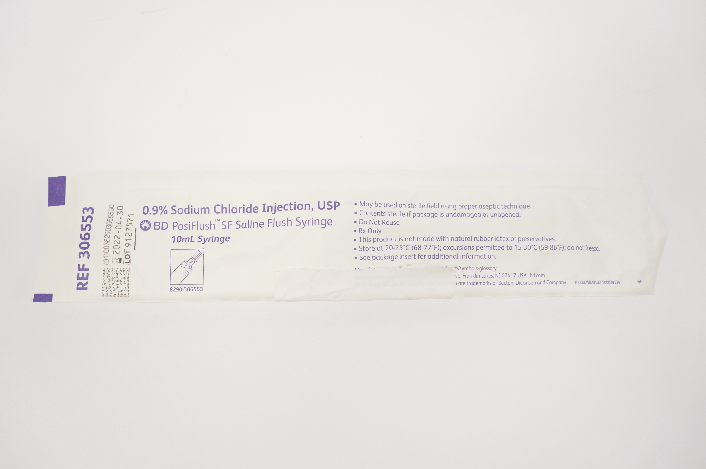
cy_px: 234
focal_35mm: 27
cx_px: 353
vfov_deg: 47.8
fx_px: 529
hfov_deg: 67.4
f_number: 5.6
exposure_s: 1/80
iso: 400
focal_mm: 18
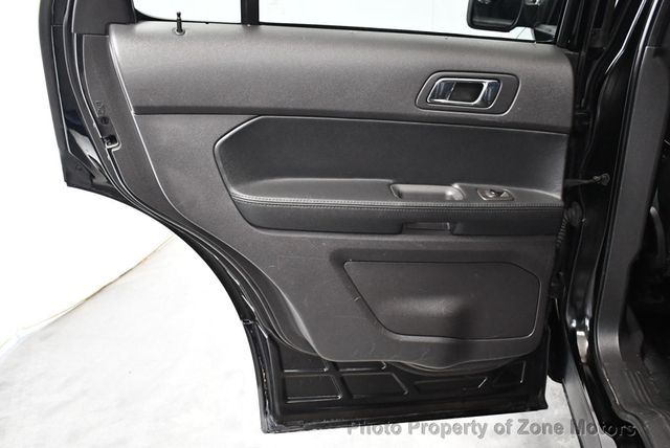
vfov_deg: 36.9
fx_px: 671
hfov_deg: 53.1
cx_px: 335
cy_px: 224
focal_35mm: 36
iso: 4000
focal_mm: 18
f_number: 3.5
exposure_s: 1/60
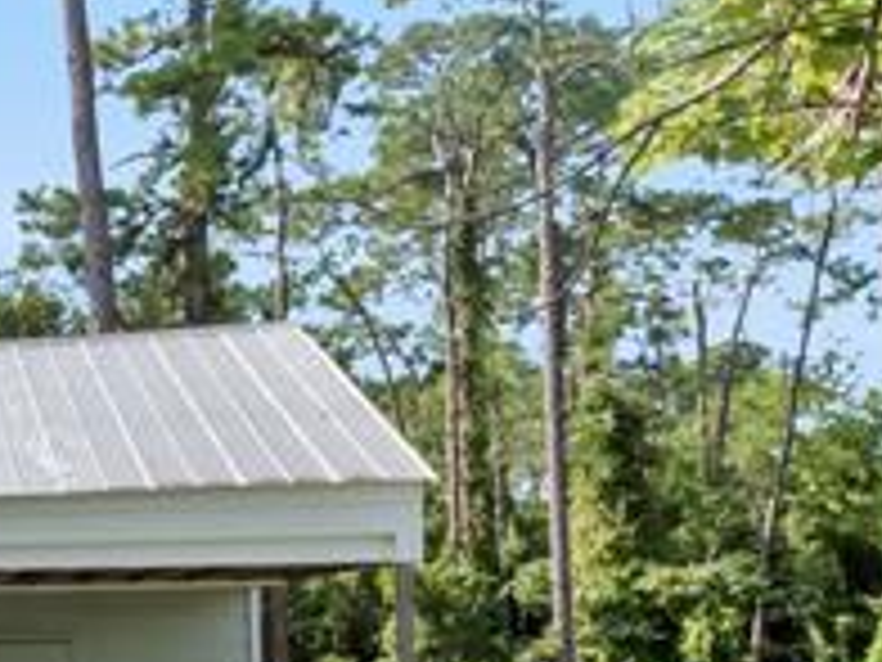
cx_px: -576
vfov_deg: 25.4
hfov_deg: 23.5
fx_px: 1452
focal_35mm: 57
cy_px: 495
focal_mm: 7
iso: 200
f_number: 6.3
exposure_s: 1/250
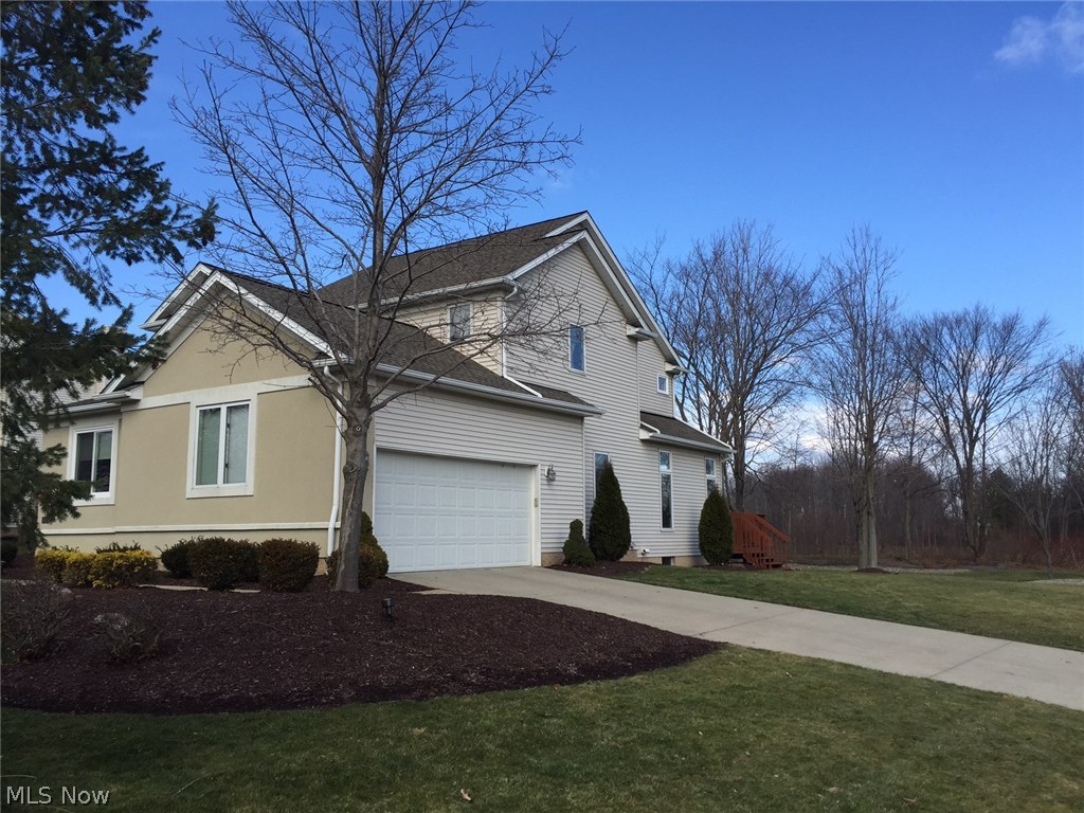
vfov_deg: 48.2
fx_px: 908
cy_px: 406
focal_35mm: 29
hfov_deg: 61.7
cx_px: 542
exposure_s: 1/1163
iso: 32
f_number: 2.2
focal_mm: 4.15
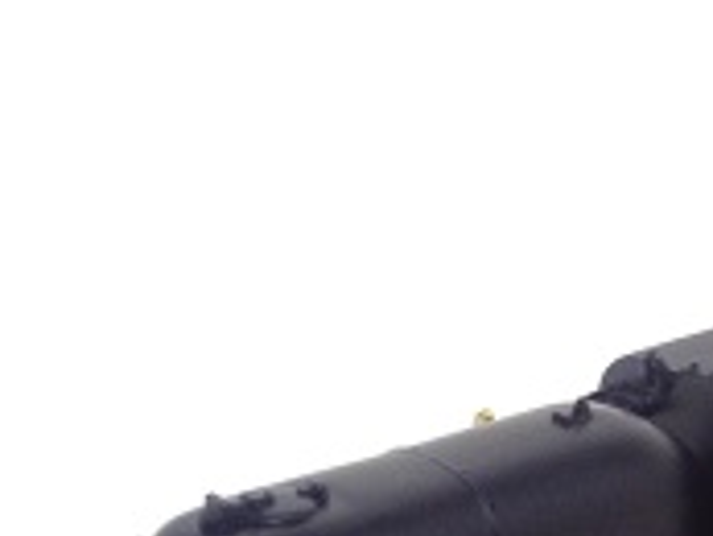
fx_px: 2721
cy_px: 891
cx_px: 192
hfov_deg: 14.9
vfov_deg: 10.7
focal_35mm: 132
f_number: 2.4
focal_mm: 4.28
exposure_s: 1/20
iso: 64
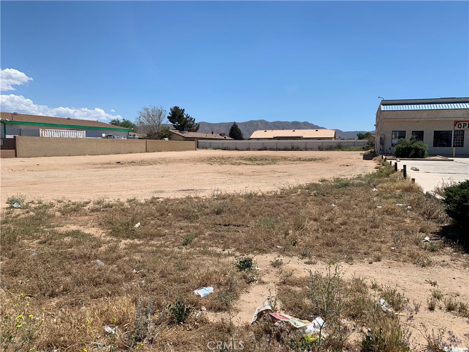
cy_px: 176
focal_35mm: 26
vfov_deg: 53.1
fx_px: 352
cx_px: 234
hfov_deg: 67.3
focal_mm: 4.25
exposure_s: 1/3521
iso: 25
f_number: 1.8
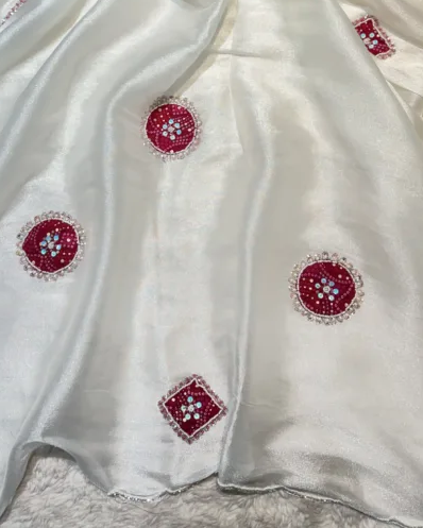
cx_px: 175
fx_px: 719
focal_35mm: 46
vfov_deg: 38.5
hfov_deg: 32.7
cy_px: 90
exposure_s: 1/100
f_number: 1.6
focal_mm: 5.96
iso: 40
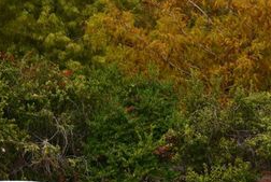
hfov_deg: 7.4
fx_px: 2104
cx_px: 66
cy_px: 178
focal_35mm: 279
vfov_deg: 4.9
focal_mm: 55
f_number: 8
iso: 180
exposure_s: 1/250
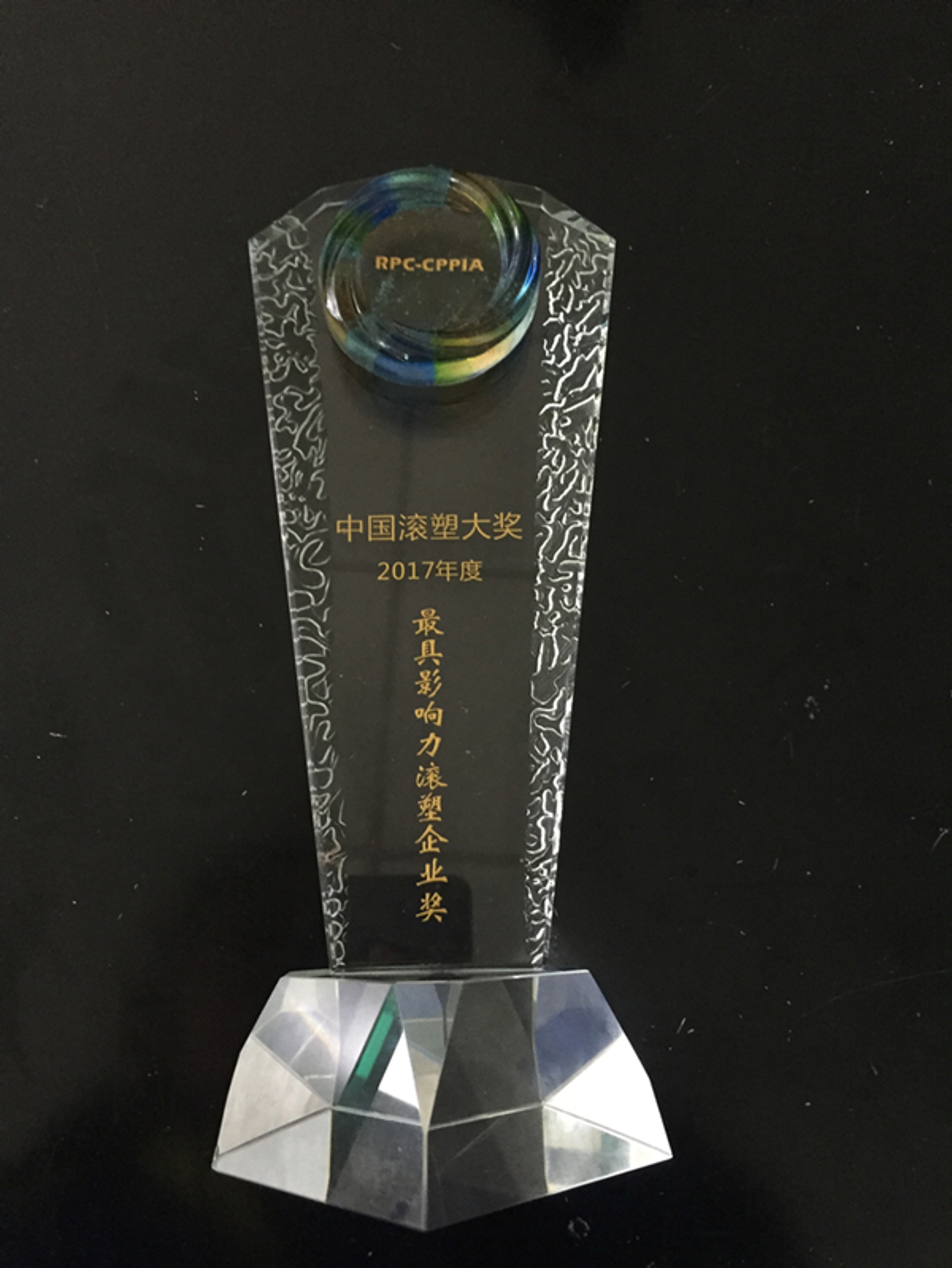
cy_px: 634
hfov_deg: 48.3
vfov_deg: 61.6
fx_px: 1063
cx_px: 476
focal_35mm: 29
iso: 500
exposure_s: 1/17
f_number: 2.2
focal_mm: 4.15
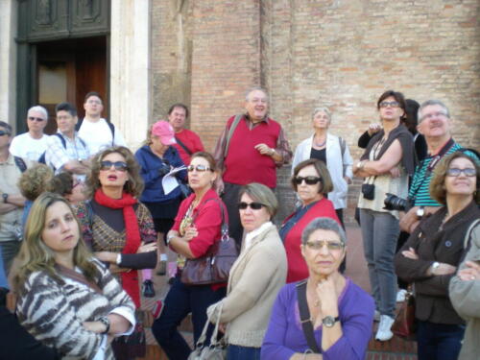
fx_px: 527
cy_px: 180
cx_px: 240
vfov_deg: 37.7
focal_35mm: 38
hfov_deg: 49.0
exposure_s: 1/63
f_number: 3.1
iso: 52
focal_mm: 6.3
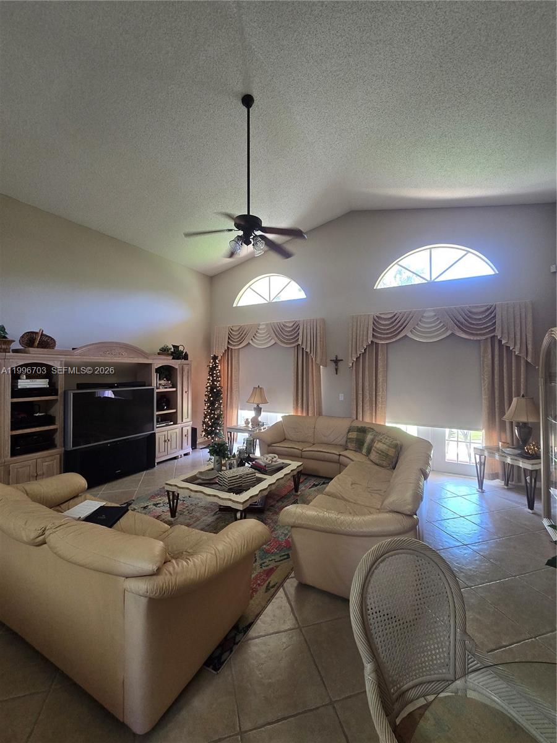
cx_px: 278
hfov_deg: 89.9
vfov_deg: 106.2
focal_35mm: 13
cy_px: 372
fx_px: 279
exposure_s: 1/60
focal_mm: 2.2
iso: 250
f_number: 2.2
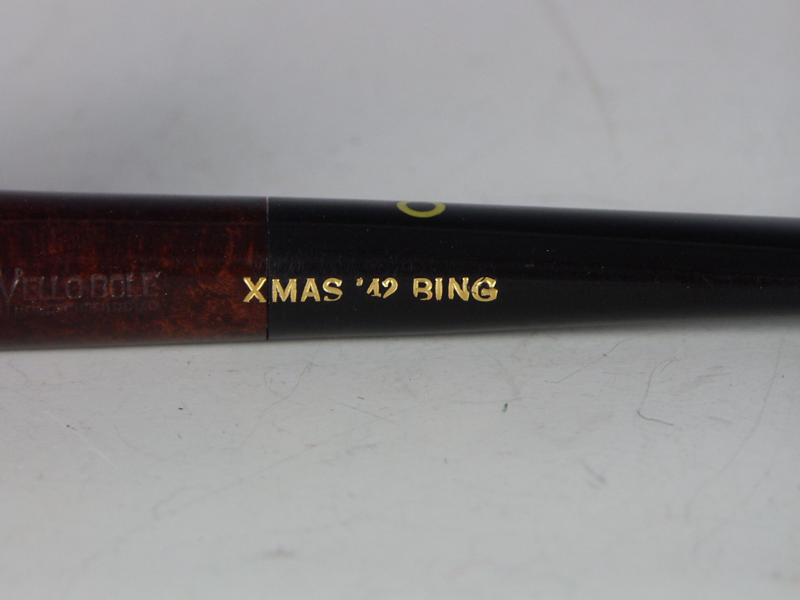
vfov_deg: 6.9
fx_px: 4946
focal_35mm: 214
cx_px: 377
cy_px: 286
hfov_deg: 9.2
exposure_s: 1/30
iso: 100
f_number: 4.5
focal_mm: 50.8
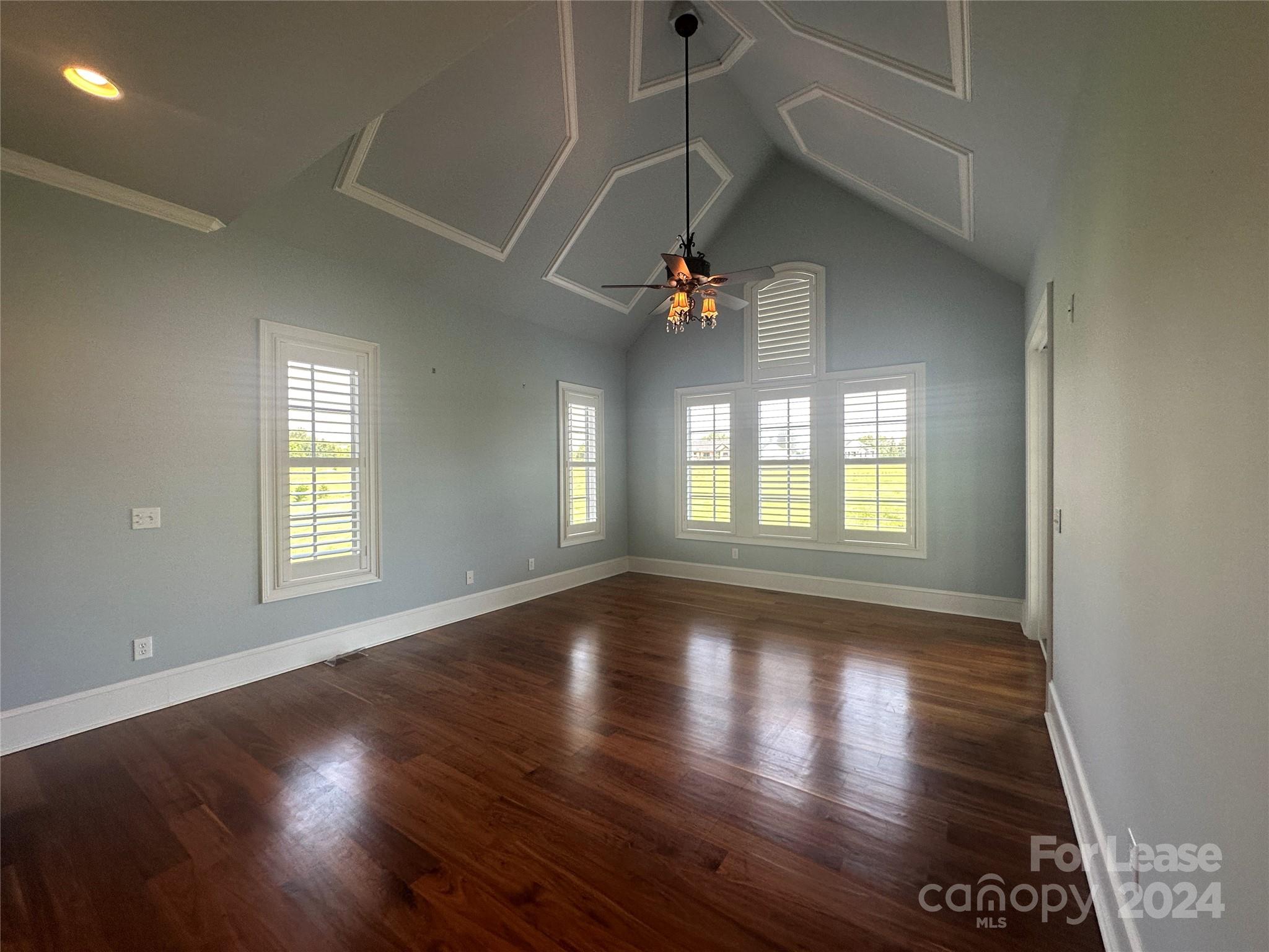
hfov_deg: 102.1
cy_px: 476
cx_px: 634
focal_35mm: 14
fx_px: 513
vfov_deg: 85.7
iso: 125
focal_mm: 2.22
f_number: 2.2
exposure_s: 1/120
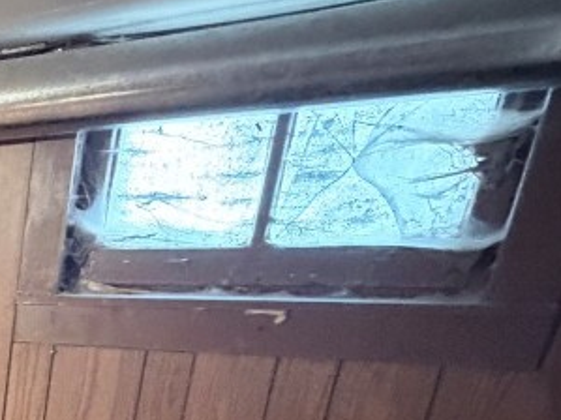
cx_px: -287
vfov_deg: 26.4
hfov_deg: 27.2
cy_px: 521
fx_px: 778
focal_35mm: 48
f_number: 2.2
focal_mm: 2.22
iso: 1000
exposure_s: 1/40
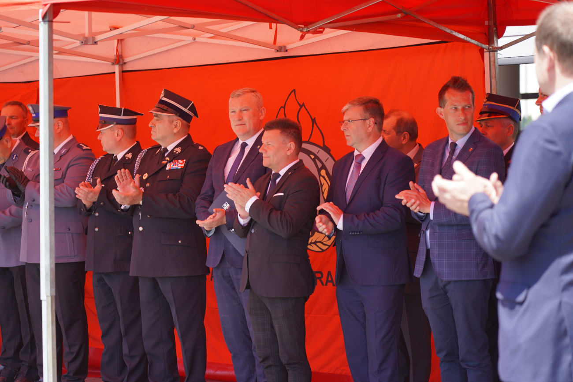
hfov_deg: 19.5
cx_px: 286
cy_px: 191
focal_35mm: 105
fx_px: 1671
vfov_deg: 13.0
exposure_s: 1/200
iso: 100
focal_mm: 105
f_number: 4
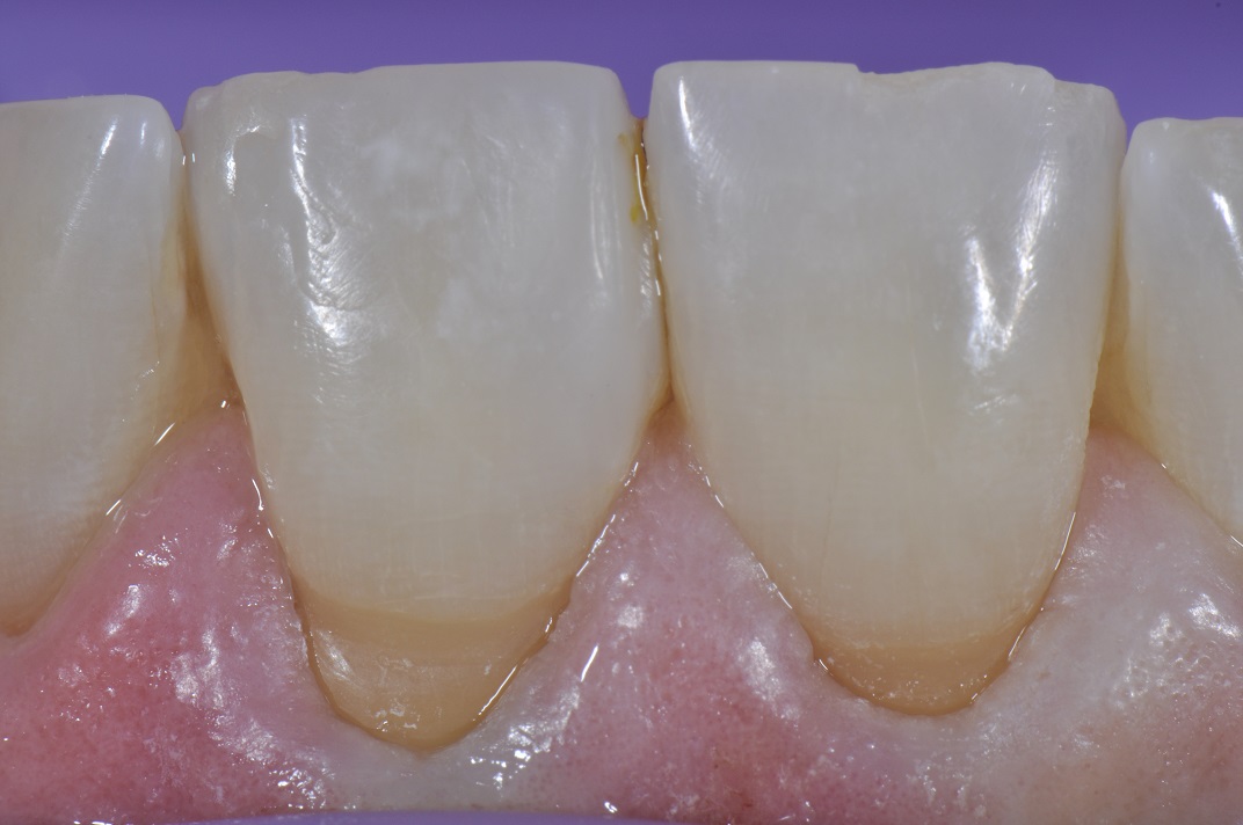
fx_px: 5431
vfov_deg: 8.7
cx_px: 622
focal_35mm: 158
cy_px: 412
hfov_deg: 13.1
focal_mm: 105
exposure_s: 1/160
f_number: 32
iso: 200
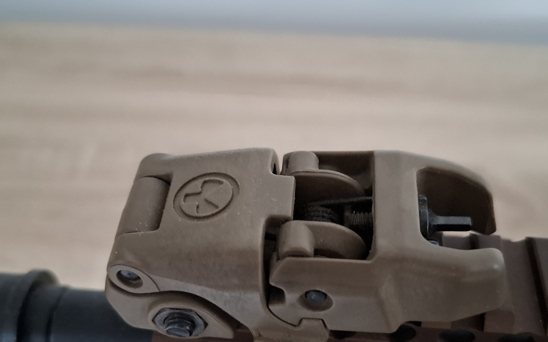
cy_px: 243
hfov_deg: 50.4
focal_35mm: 39
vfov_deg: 32.3
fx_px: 582
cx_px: 261
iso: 640
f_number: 1.8
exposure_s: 1/24
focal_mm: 5.54
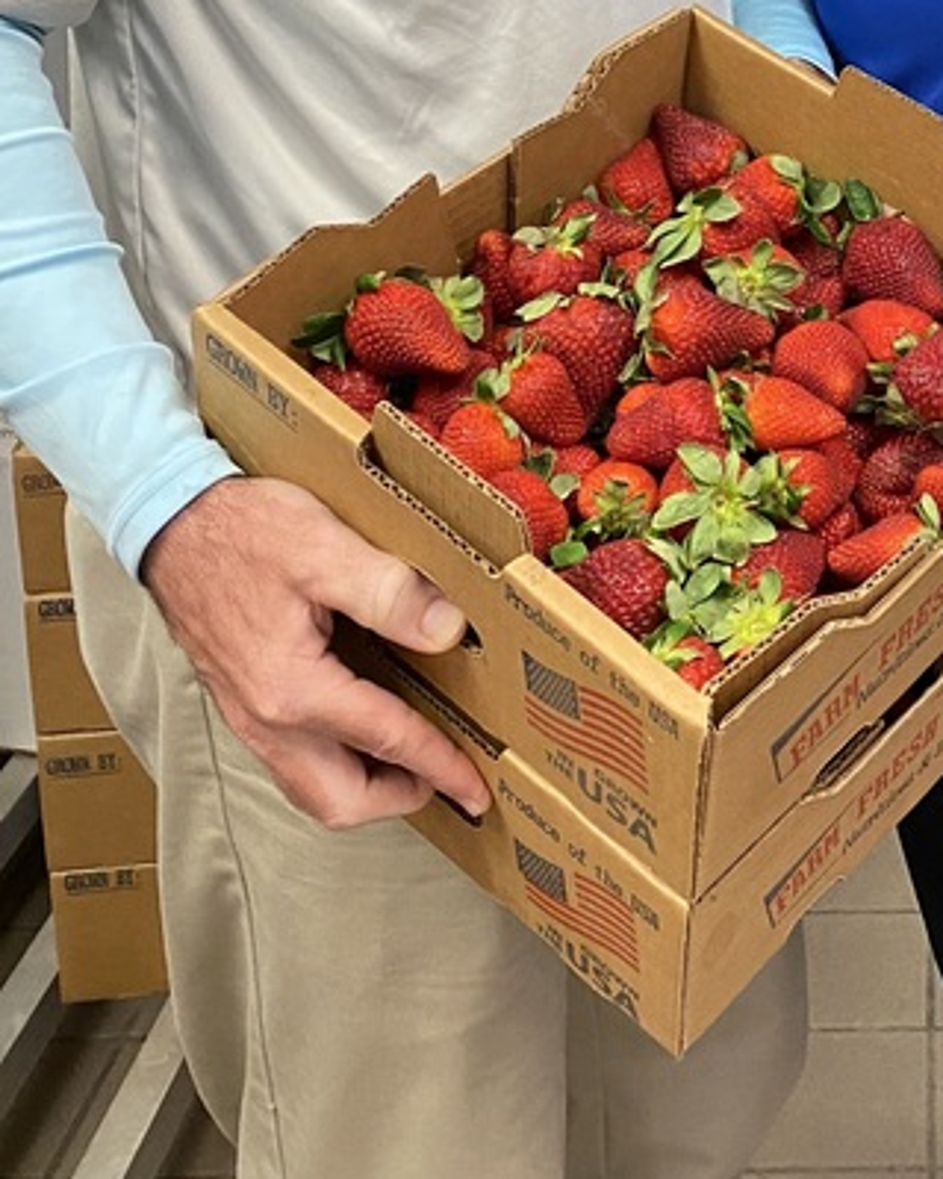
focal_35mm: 65
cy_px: -9
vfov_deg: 27.4
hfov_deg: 22.8
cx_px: 893
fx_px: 2268
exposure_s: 1/60
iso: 320
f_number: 1.8
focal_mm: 4.25
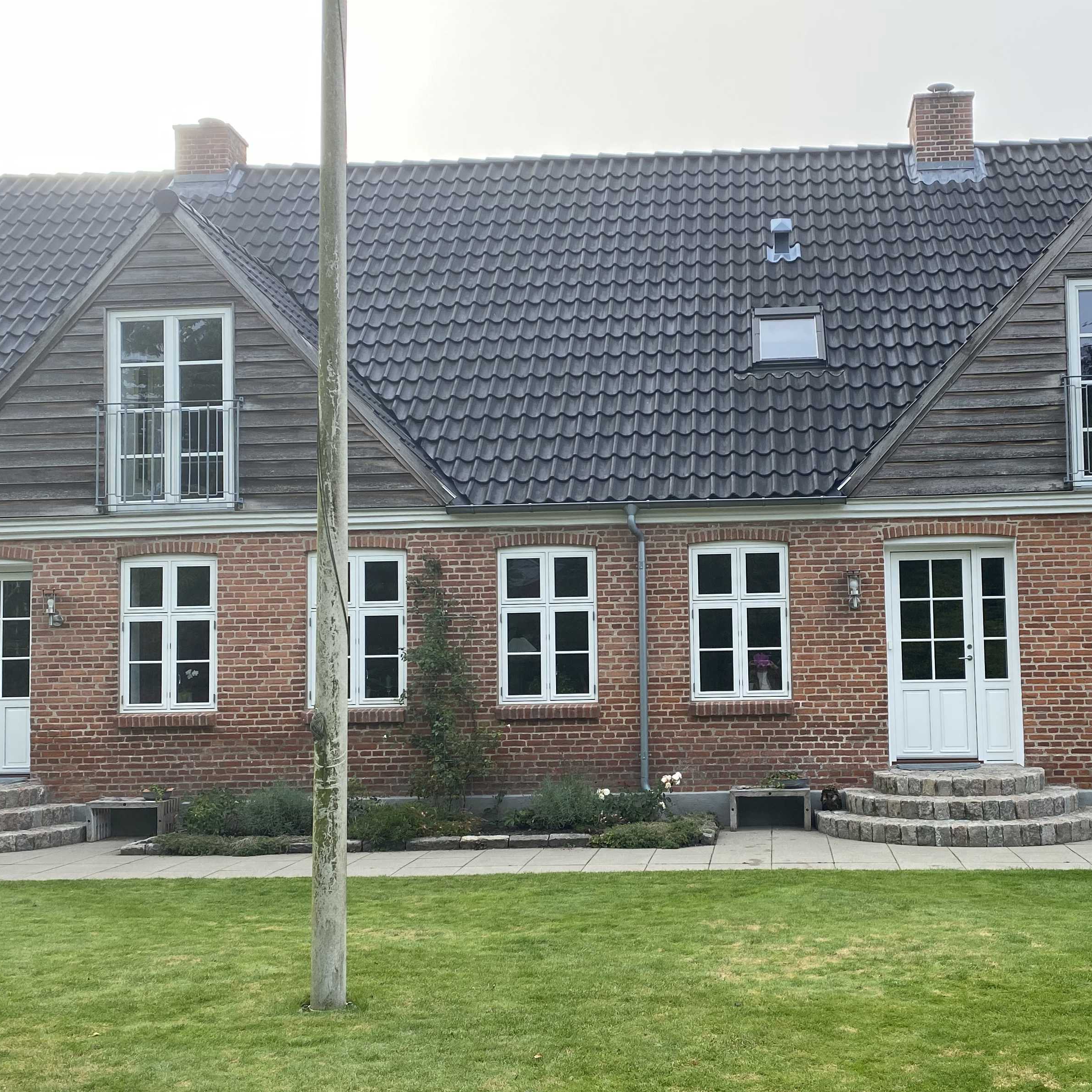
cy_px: 597
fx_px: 1392
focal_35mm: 39
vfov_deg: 42.8
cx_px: 702
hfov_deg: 42.4
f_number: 1.8
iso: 32
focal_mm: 4.25
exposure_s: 1/673
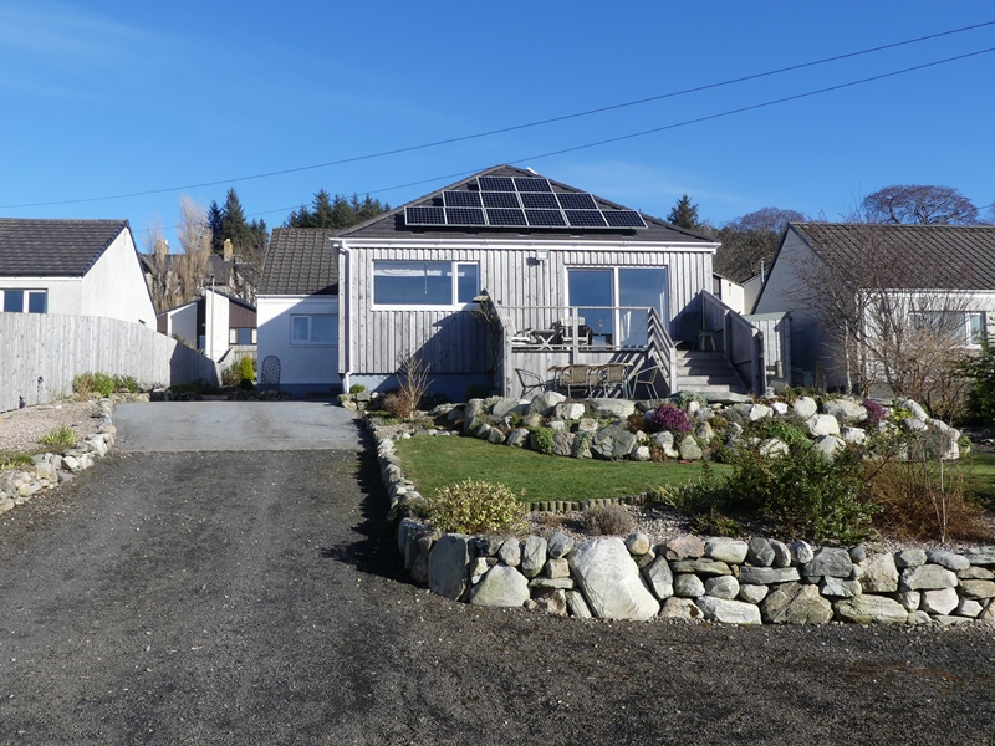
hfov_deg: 54.0
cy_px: 373
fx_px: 977
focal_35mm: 34
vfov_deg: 41.8
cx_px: 498
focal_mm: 6
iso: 100
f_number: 4
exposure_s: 1/800
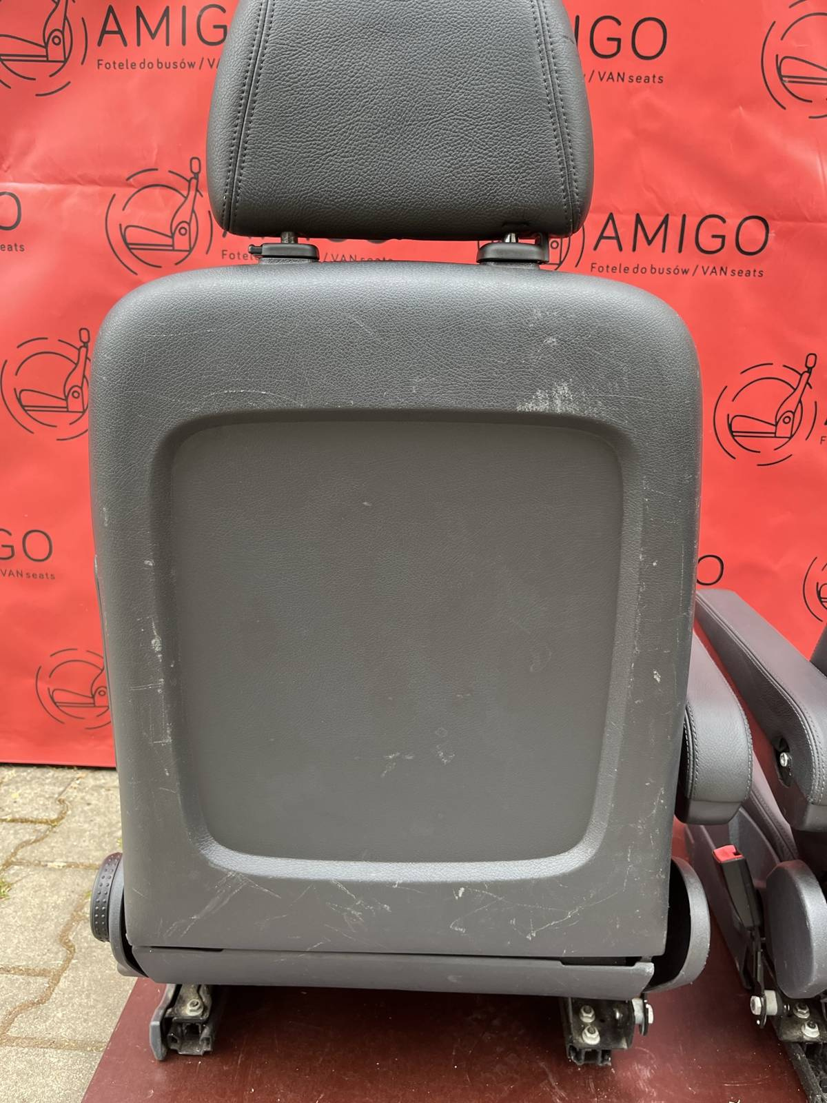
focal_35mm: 26
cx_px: 414
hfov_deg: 53.1
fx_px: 828
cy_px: 552
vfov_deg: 67.3
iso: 80
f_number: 1.6
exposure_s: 1/122
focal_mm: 5.1
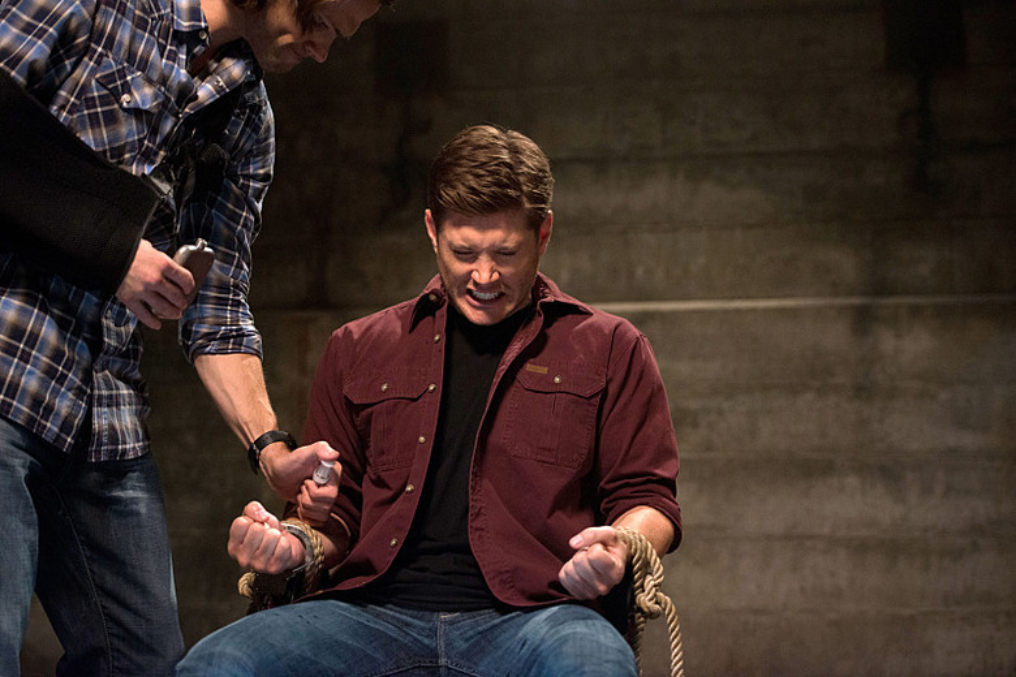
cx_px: 508
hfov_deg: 27.0
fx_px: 2117
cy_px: 338
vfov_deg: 18.2
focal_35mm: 75
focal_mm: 75
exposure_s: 1/125
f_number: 2.8
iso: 2500
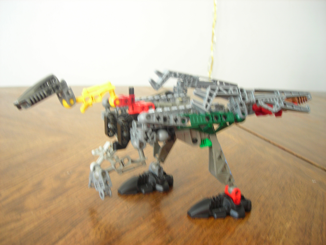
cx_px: 163
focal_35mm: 38
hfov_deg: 49.0
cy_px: 122
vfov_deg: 37.7
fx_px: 358
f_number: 3.2
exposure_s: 1/5.8
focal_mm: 6.3
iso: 50
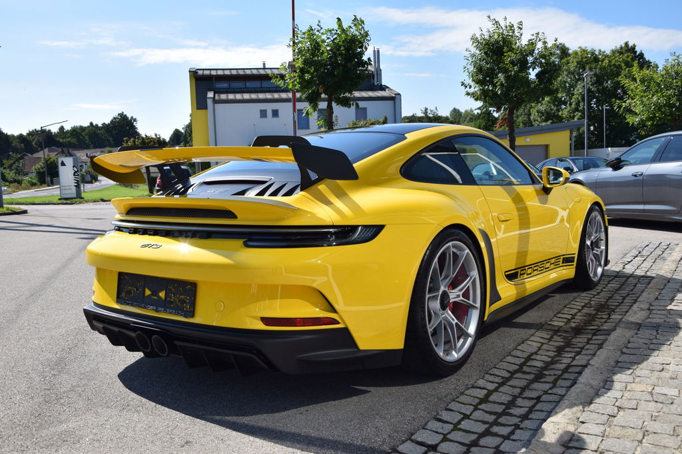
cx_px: 341
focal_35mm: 75
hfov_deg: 27.0
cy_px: 227
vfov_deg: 18.2
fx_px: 1420
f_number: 11
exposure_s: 1/500
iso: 200
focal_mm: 50
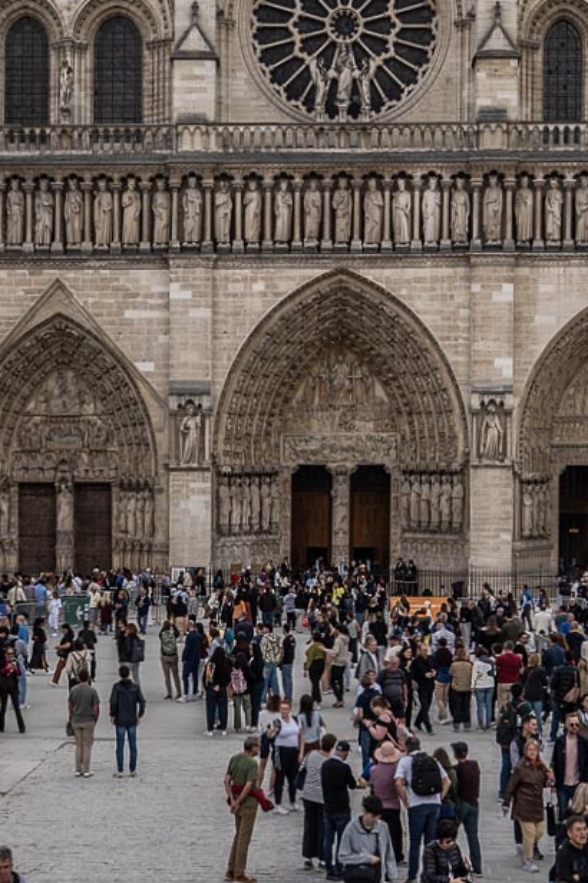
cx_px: 341
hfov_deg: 16.3
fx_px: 2058
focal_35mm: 84
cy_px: 149
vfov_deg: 23.7
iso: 100
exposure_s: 1/640
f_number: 5.6
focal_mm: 23.9
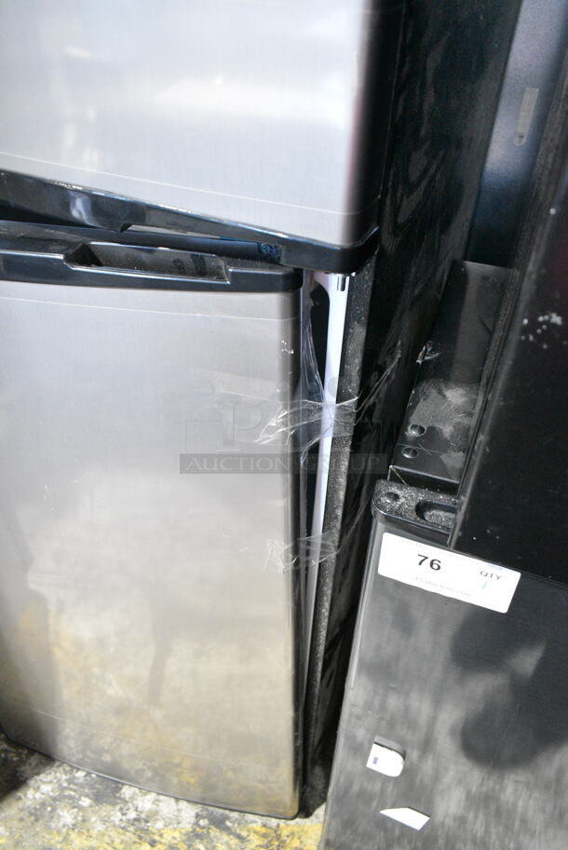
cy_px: 425
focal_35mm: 27
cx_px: 284
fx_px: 638
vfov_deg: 67.3
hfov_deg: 48.0
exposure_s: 1/60
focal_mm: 18
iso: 6400
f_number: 4
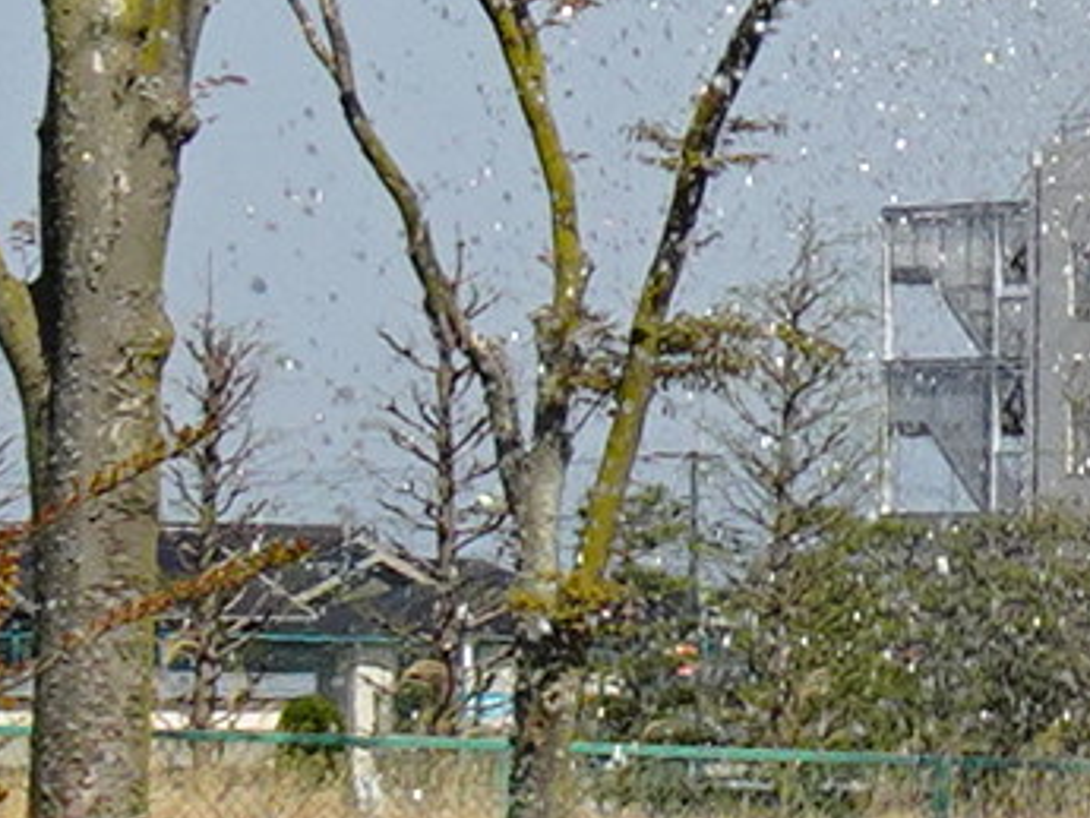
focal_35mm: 391
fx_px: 12316
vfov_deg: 3.8
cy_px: 57
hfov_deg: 5.0
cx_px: 2145
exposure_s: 1/800
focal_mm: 8.35
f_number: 4.5
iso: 80
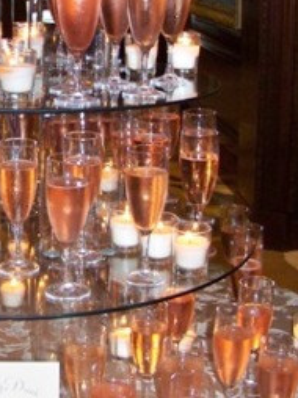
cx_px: 11
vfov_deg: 24.8
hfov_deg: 18.4
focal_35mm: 78
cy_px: 116
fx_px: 897
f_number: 2.8
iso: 200
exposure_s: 1/30
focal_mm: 5.85
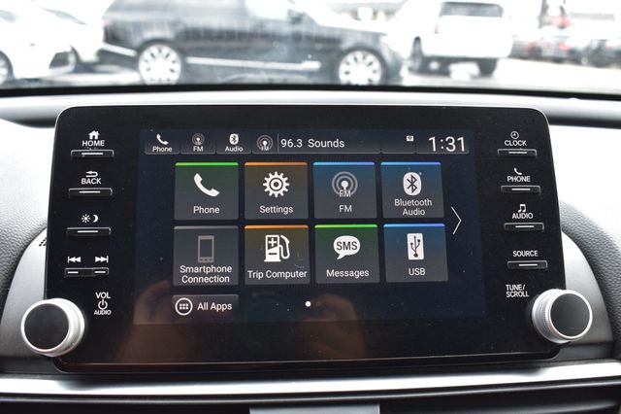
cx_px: 310
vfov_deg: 36.8
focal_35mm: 36
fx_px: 621
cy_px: 207
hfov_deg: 53.2
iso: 400
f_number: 7.1
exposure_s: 1/40
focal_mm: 24
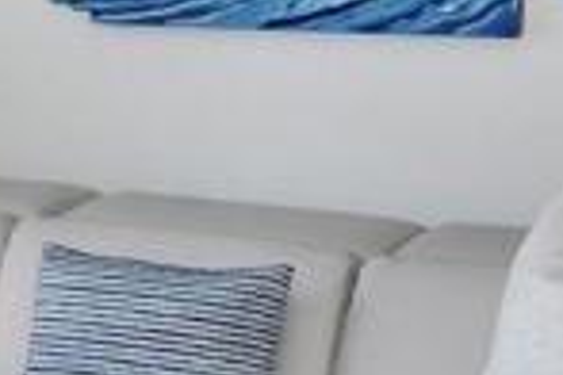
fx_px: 1955
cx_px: -80
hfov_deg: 15.9
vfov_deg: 11.0
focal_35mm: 125
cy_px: 161
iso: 400
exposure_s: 1/80
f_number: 4.5
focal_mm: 12
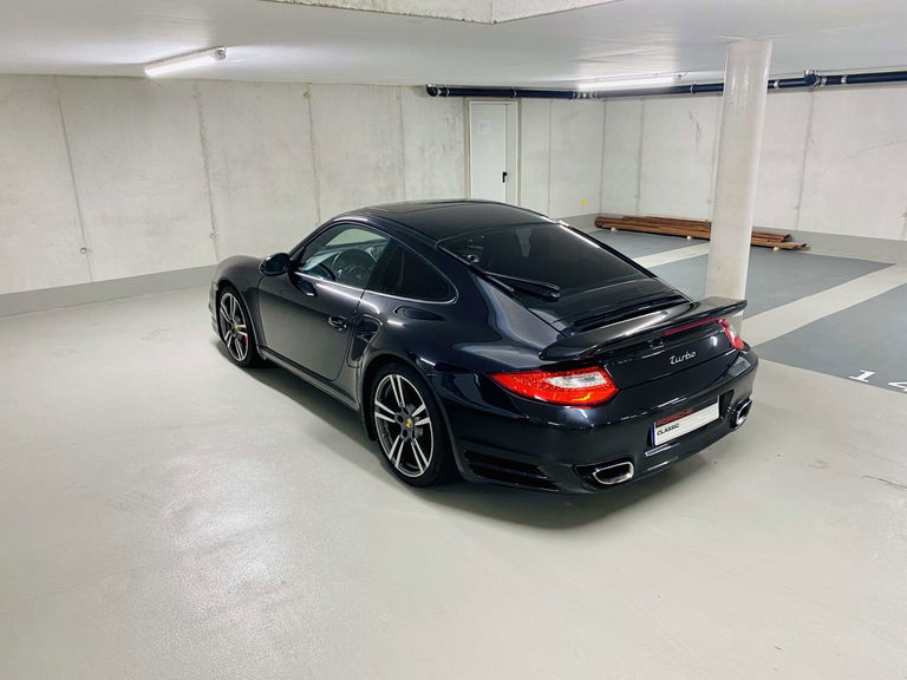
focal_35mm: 26
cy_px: 340
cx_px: 454
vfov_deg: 53.1
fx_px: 681
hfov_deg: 67.3
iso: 125
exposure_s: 1/50
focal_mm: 4.25
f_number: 1.8
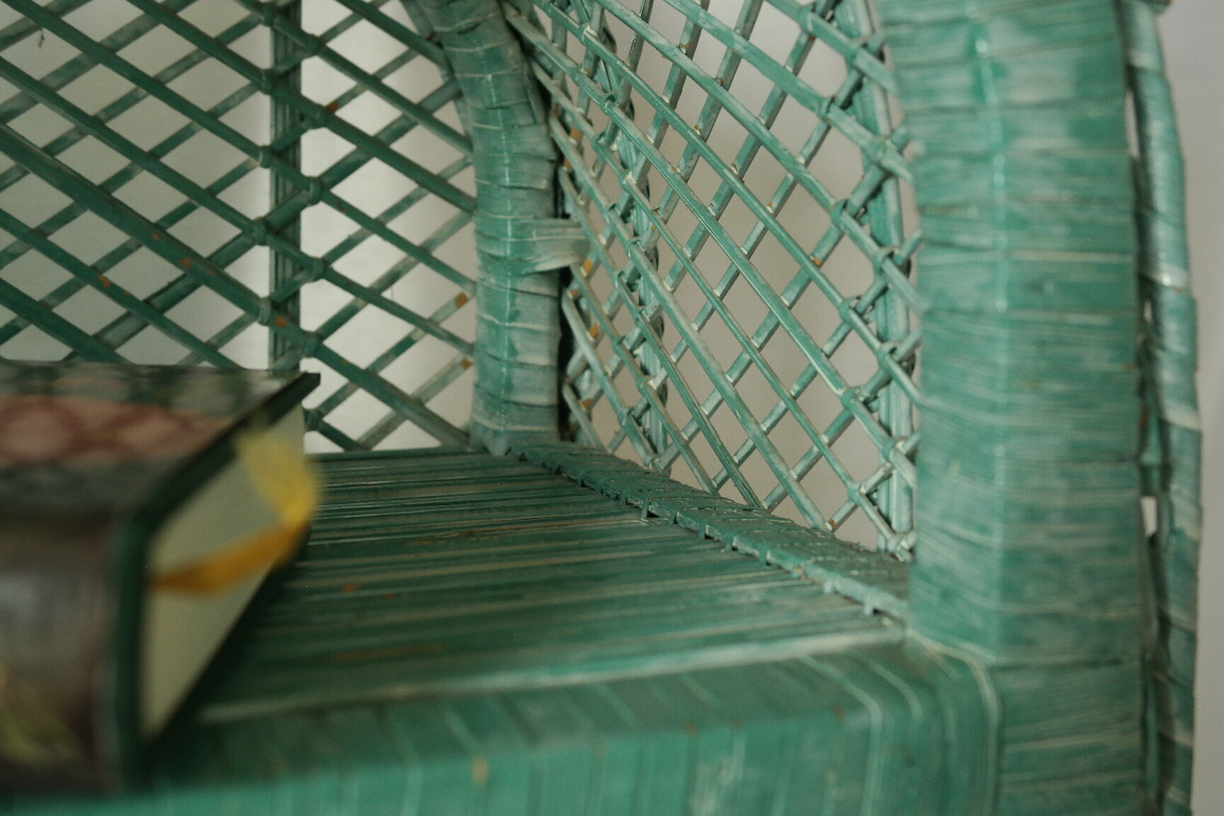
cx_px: 612
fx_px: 1462
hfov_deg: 45.4
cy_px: 408
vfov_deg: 31.2
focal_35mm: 43
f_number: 5.6
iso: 800
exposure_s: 1/30
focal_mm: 28
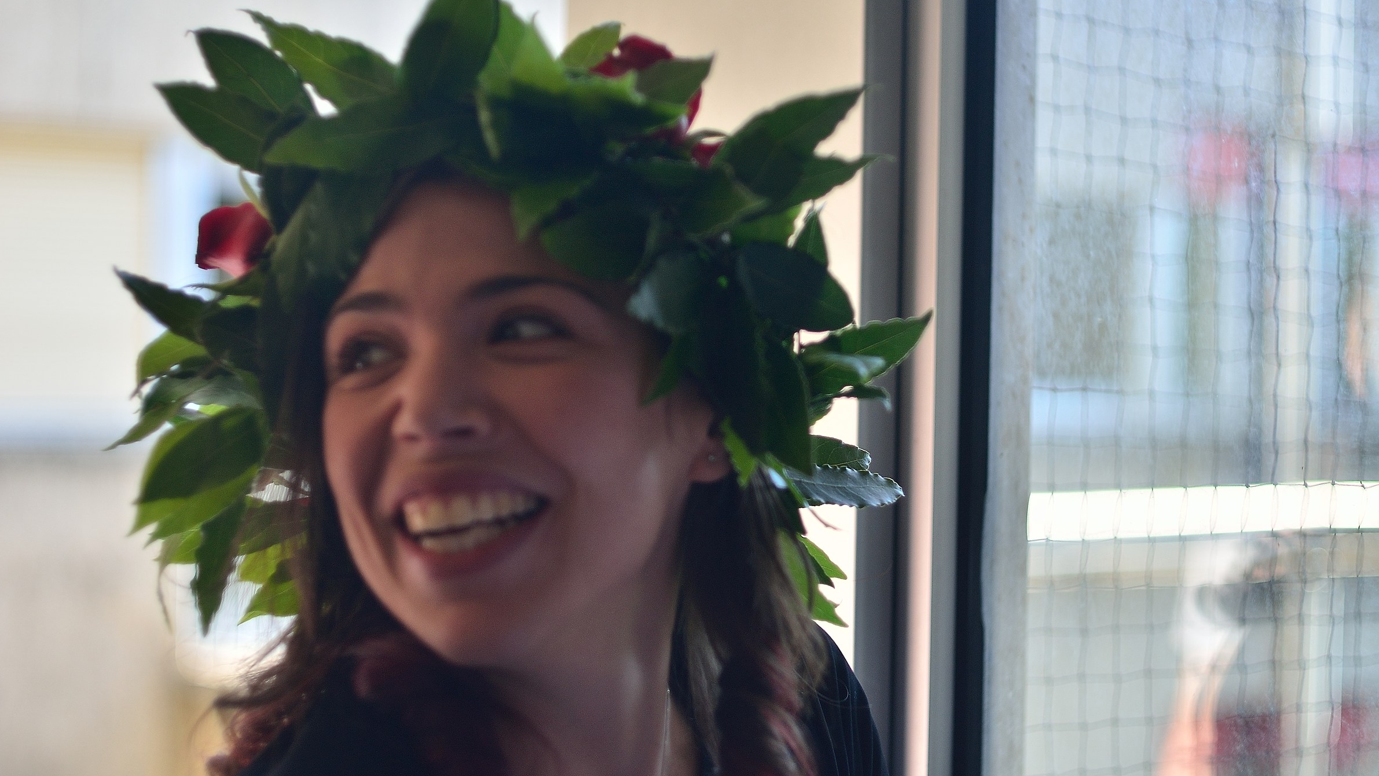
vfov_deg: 15.3
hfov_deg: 26.8
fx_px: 2889
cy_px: 354
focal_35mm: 79
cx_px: 690
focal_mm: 50
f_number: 2
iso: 100
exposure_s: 1/400
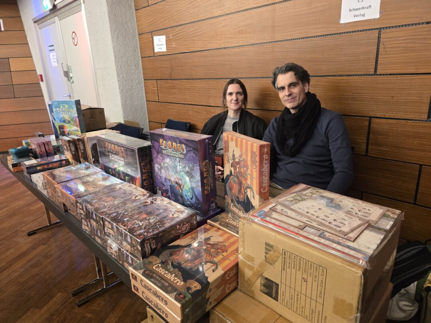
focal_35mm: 23
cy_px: 162
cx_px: 216
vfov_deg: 58.9
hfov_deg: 73.9
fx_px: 286
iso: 500
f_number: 1.7
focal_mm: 6.3
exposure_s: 1/100
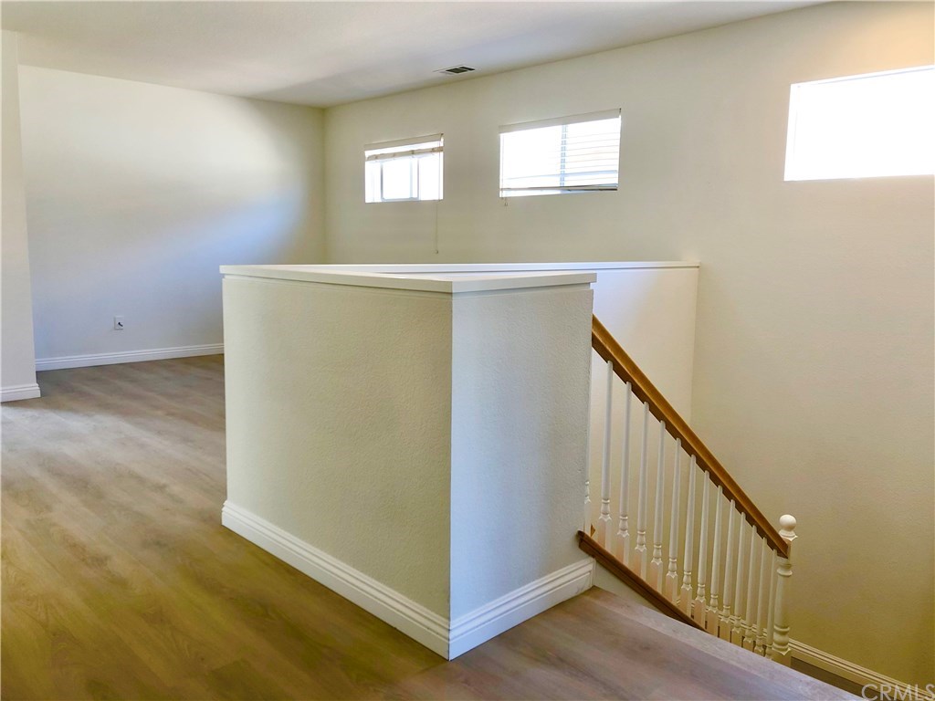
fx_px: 756
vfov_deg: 49.7
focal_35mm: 28
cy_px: 350
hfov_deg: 63.4
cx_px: 468
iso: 25
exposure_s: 1/30
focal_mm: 4
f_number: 1.8
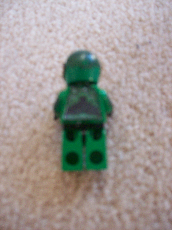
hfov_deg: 39.6
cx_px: 86
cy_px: 115
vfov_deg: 51.4
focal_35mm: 36
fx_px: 239
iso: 123
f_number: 2.7
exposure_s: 1/32
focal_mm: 6
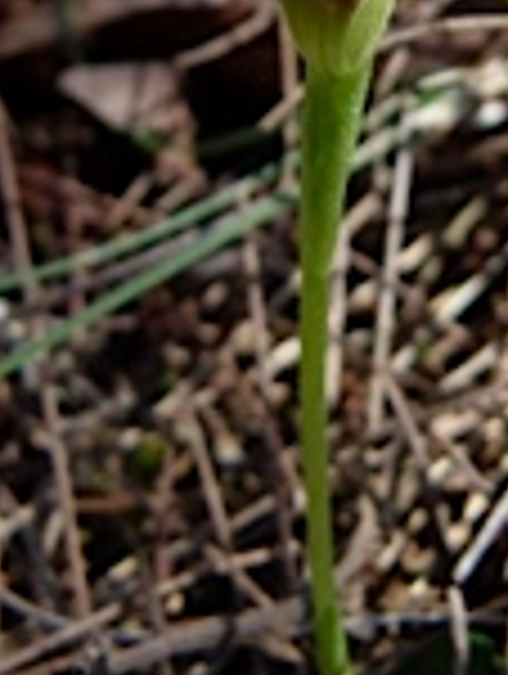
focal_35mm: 64
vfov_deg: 27.9
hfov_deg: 22.9
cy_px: -40
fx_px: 1249
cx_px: 319
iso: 100
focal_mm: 4.5
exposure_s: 1/100
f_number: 3.2
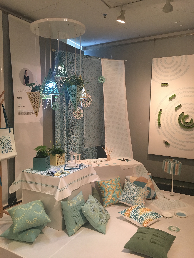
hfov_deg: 48.2
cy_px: 129
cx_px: 97
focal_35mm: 29
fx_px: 217
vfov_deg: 61.7
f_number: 2.2
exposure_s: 1/33
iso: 125
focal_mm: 4.15
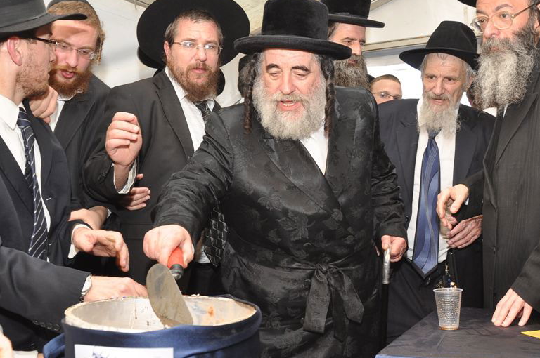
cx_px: 281
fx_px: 539
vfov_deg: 36.7
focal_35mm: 36
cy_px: 209
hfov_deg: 53.2
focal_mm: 18
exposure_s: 1/60
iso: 500
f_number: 5.6
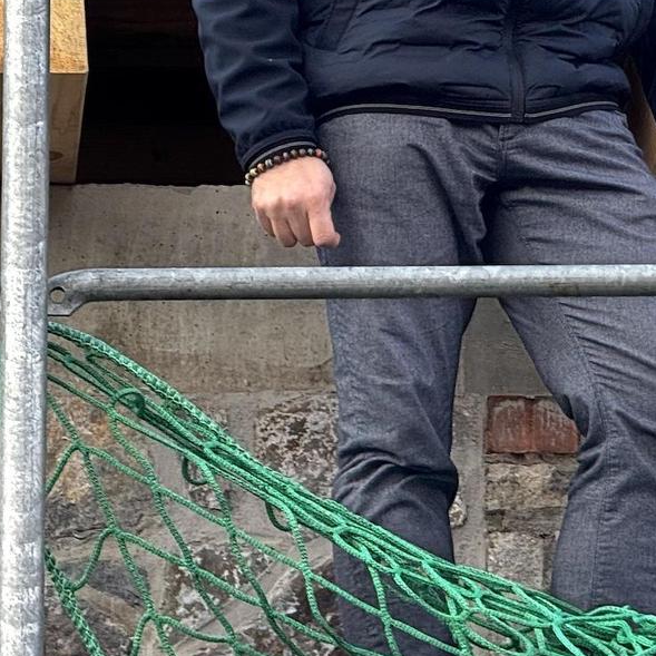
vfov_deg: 5.0
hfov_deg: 5.0
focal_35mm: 346
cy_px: -69
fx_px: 7418
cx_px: 927
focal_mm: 15.66
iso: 50
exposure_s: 1/128
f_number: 2.8
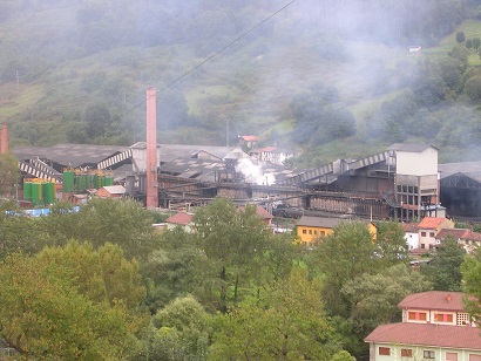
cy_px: 180
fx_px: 1196
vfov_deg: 17.2
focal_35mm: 86
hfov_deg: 22.7
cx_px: 240
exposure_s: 1/51.2
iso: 50
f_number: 4.1
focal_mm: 13
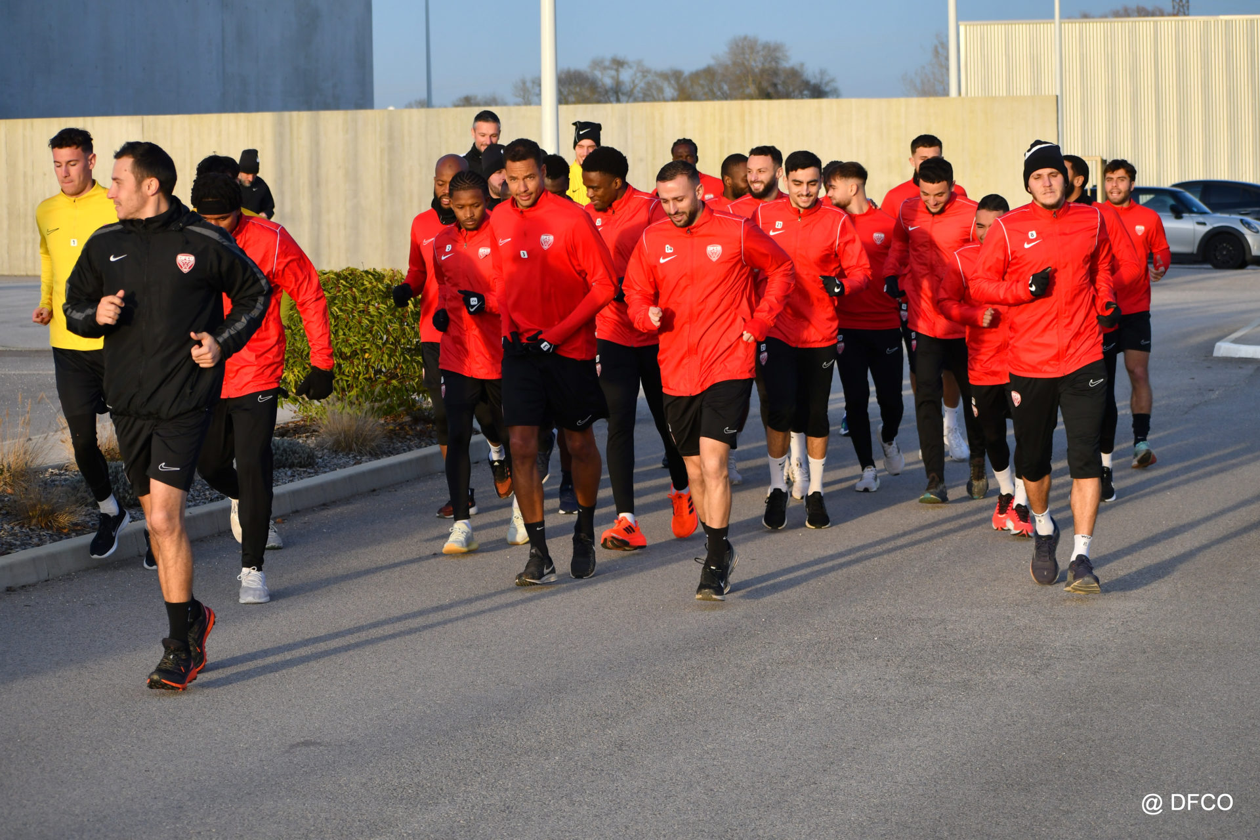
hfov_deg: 19.5
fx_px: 3675
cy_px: 420
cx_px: 630
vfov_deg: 13.0
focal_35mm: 105
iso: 400
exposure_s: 1/1250
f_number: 5
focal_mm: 70
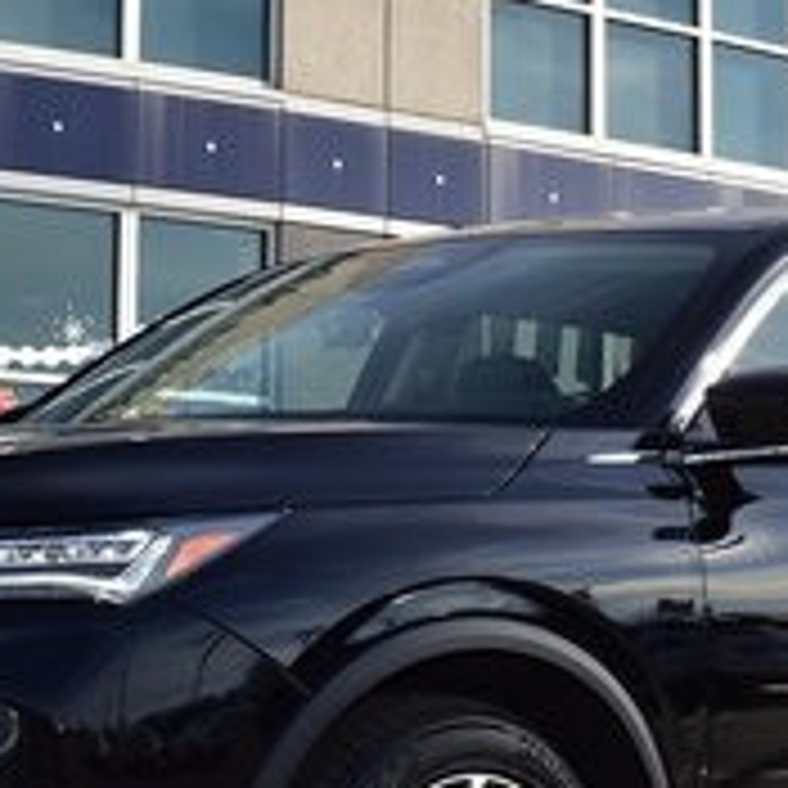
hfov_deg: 14.9
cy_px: 338
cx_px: 455
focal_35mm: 117
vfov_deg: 15.0
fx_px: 3002
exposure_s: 1/200
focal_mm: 25
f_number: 11
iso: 100
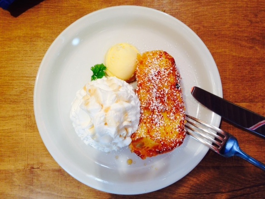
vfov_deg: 42.9
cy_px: 100
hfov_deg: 55.4
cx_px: 132
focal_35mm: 33
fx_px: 253
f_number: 2.4
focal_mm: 4.12
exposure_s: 1/30
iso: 50
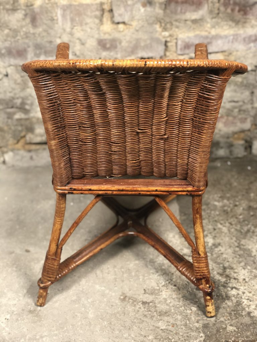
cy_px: 171
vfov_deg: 36.8
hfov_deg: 28.0
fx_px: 515
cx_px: 128
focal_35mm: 52
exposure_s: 1/25
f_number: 2.4
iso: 125
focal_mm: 6
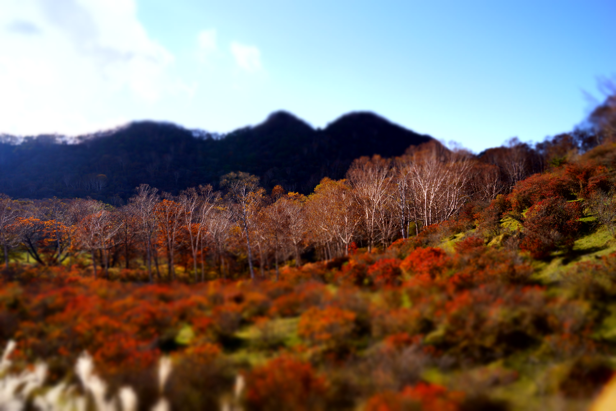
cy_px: 206
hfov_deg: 67.4
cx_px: 308
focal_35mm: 27
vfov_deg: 47.9
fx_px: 462
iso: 100
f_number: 5.6
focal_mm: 18
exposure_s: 1/500
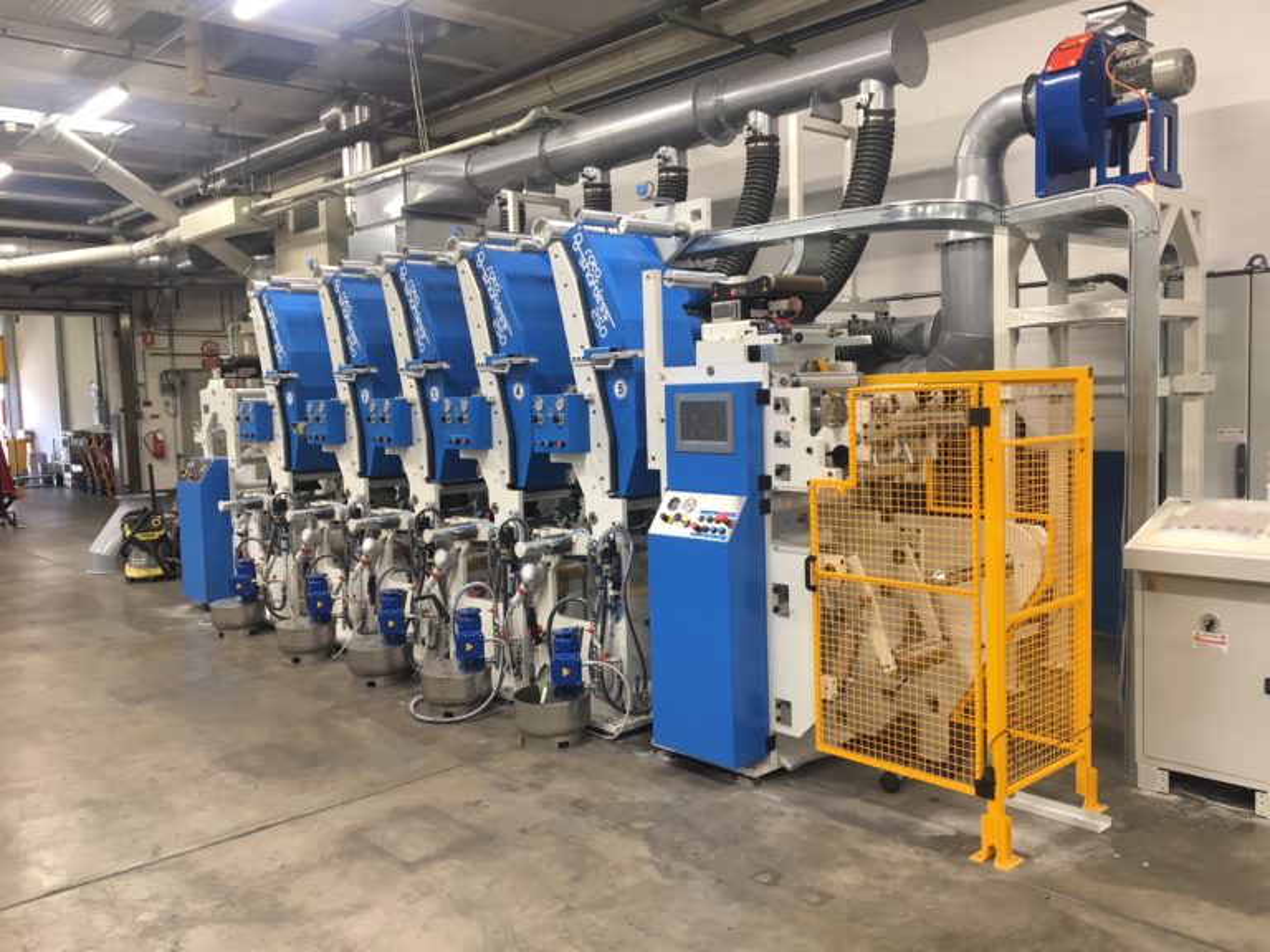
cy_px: 476
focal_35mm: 29
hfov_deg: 61.7
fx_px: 1064
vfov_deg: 48.2
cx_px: 635
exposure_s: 1/33
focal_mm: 4.15
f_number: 2.2
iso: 64
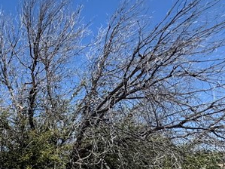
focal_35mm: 48
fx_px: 312
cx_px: -111
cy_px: 141
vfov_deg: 29.4
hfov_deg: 27.5
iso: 40
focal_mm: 2.22
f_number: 2.2
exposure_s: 1/1880
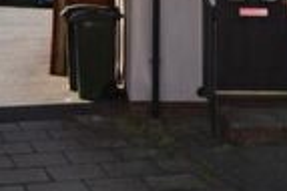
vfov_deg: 12.1
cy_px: -157
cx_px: 122
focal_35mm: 103
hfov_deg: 19.8
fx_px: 820
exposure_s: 1/200
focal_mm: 14
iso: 100
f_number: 10
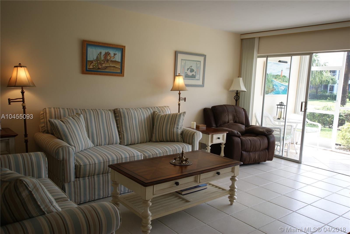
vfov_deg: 43.7
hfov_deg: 61.9
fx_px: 292
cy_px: 117
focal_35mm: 30
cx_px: 175
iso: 100
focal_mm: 20
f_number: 4.5
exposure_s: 1/40
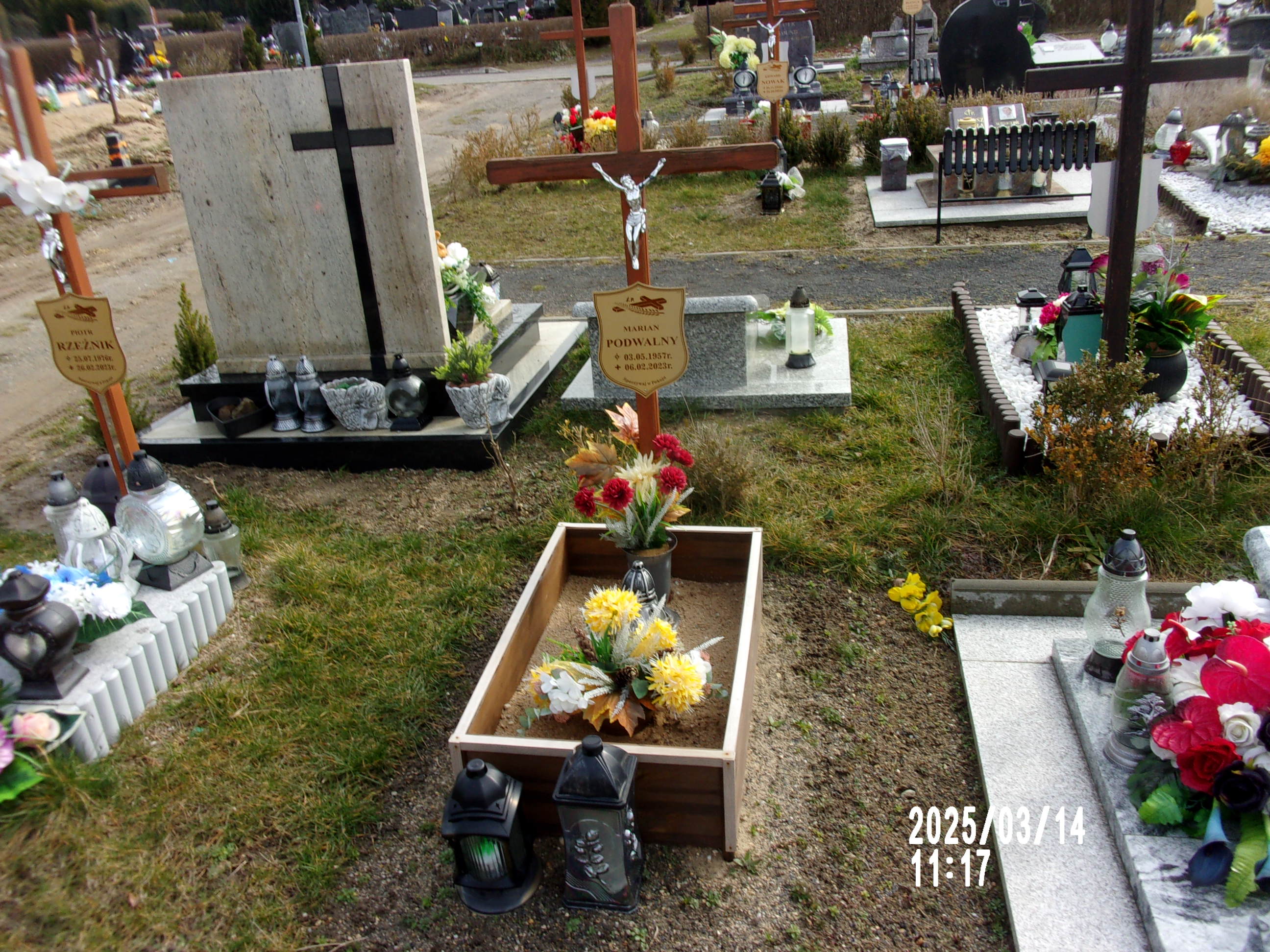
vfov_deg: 49.7
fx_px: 1027
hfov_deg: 63.4
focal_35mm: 28
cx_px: 635
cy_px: 476
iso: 80
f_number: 10.8
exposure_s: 1/42
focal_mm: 5.1
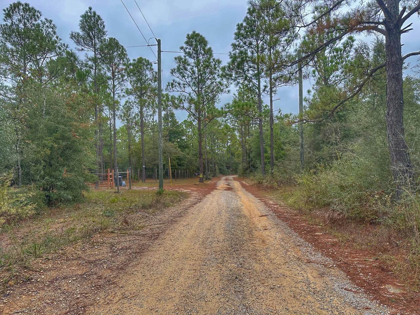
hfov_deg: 71.6
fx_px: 291
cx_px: 210
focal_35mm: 24
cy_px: 158
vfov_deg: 56.8
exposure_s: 1/952
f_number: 1.78
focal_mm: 6.86
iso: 80
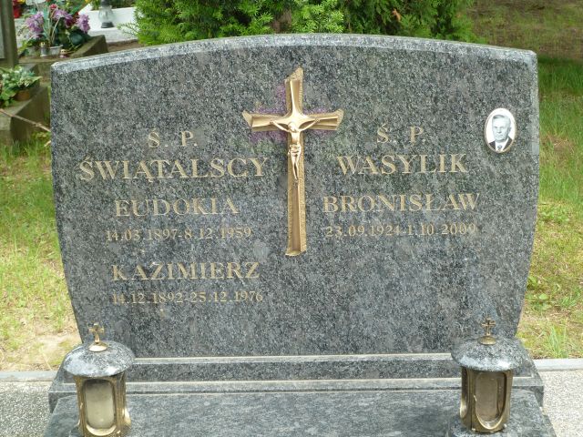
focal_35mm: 63
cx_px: 292
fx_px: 1061
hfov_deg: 30.7
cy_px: 218
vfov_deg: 23.3
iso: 80
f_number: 4
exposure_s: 1/60
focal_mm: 10.3
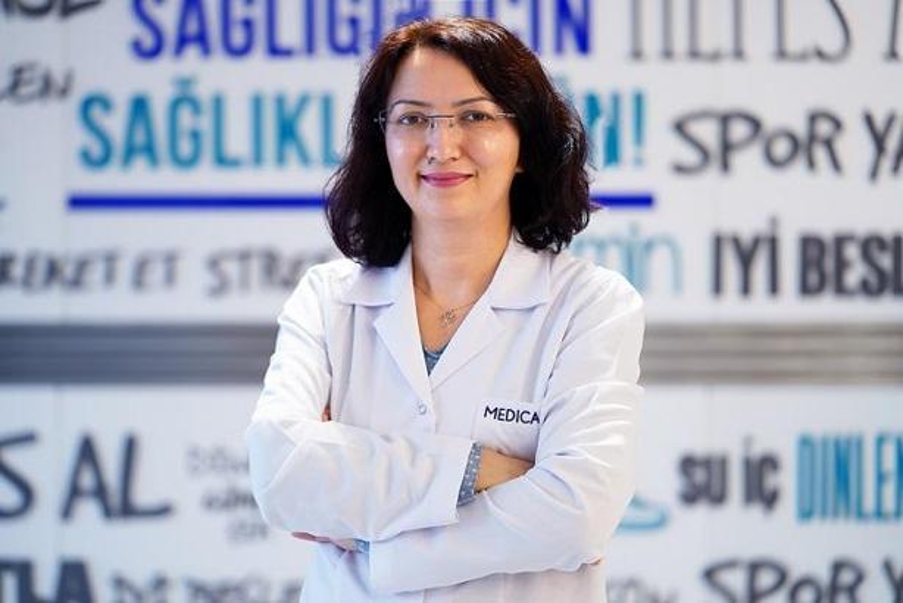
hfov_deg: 19.8
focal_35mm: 103
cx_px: 452
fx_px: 2585
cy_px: 302
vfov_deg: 13.3
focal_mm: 103
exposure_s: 1/100
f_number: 2.8
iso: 500
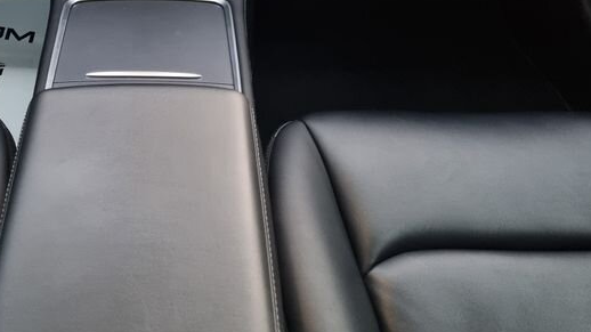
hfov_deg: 36.4
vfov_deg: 20.3
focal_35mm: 56
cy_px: -44
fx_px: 877
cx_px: 151
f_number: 1.8
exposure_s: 1/50
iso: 640
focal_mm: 5.4
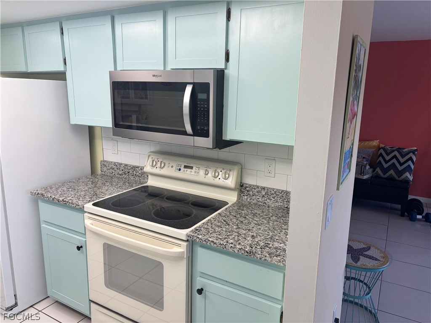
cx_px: 216
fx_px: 324
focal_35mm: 26
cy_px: 162
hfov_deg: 67.3
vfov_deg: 53.1
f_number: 1.6
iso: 50
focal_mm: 5.96
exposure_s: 1/120
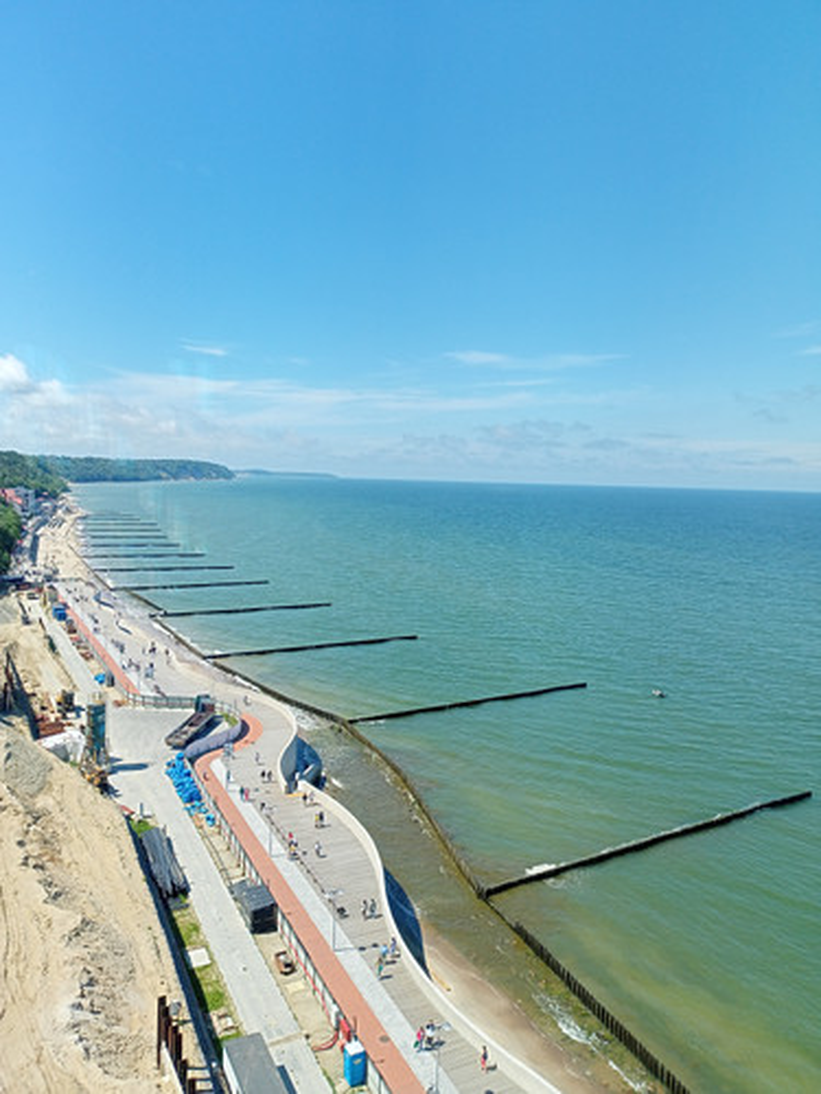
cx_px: 410
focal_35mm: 28
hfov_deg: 49.7
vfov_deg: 63.4
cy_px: 547
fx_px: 885
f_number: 1.8
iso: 113
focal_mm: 4.69
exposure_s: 1/1808
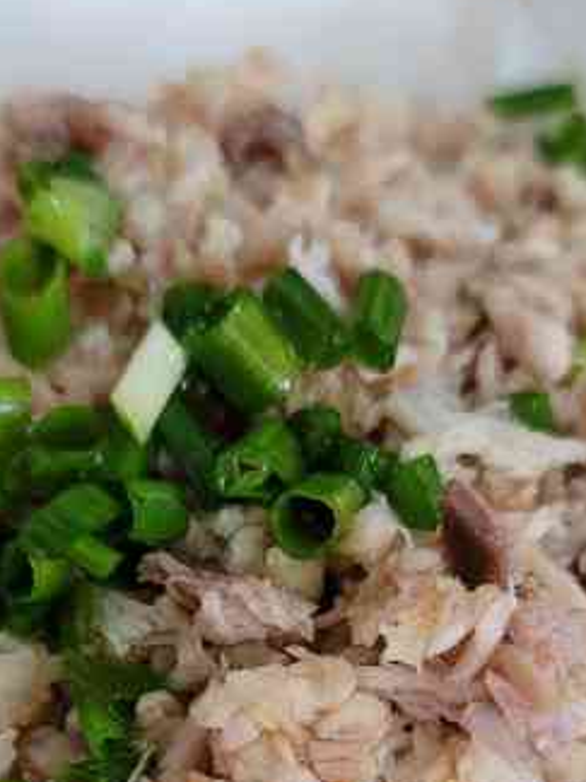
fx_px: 1625
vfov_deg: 26.1
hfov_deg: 20.4
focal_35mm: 72
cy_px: 708
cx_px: 258
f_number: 1.8
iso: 250
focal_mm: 7
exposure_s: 1/100
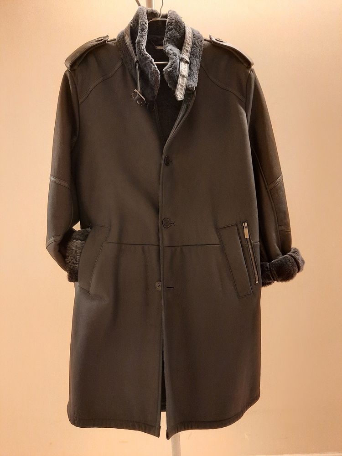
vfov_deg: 69.4
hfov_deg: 54.9
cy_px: 228
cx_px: 171
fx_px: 329
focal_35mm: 25
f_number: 2
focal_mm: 4.6
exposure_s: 1/33
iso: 400
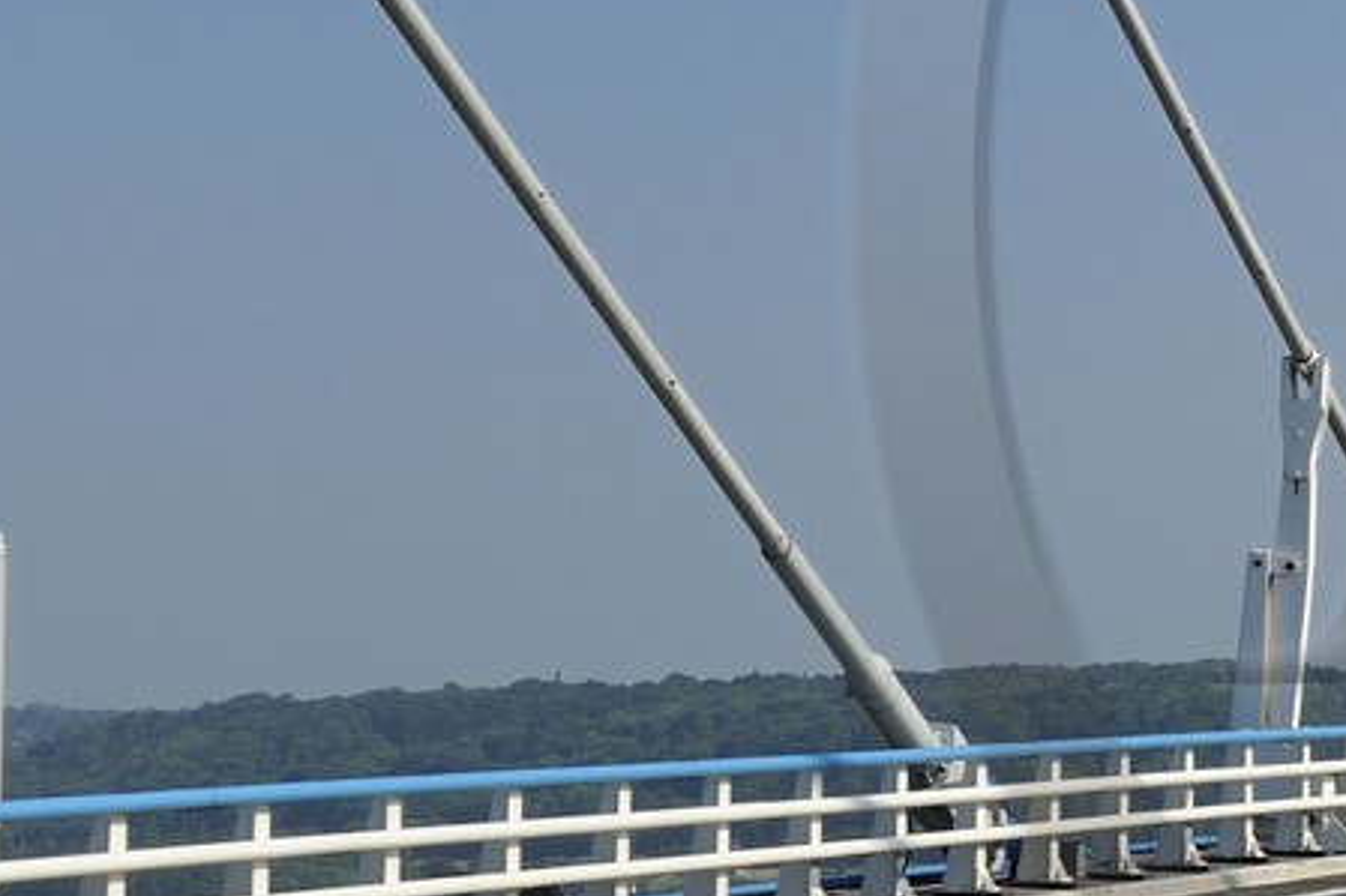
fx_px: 7325
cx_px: 2074
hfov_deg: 10.1
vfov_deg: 7.0
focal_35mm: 196
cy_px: 195
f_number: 9
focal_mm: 55
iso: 400
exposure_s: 1/800
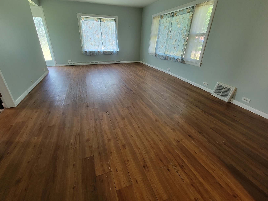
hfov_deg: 102.0
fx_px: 108
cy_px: 93
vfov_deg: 85.5
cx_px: 127
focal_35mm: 14
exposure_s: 1/60
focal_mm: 2.2
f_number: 2.2
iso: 250
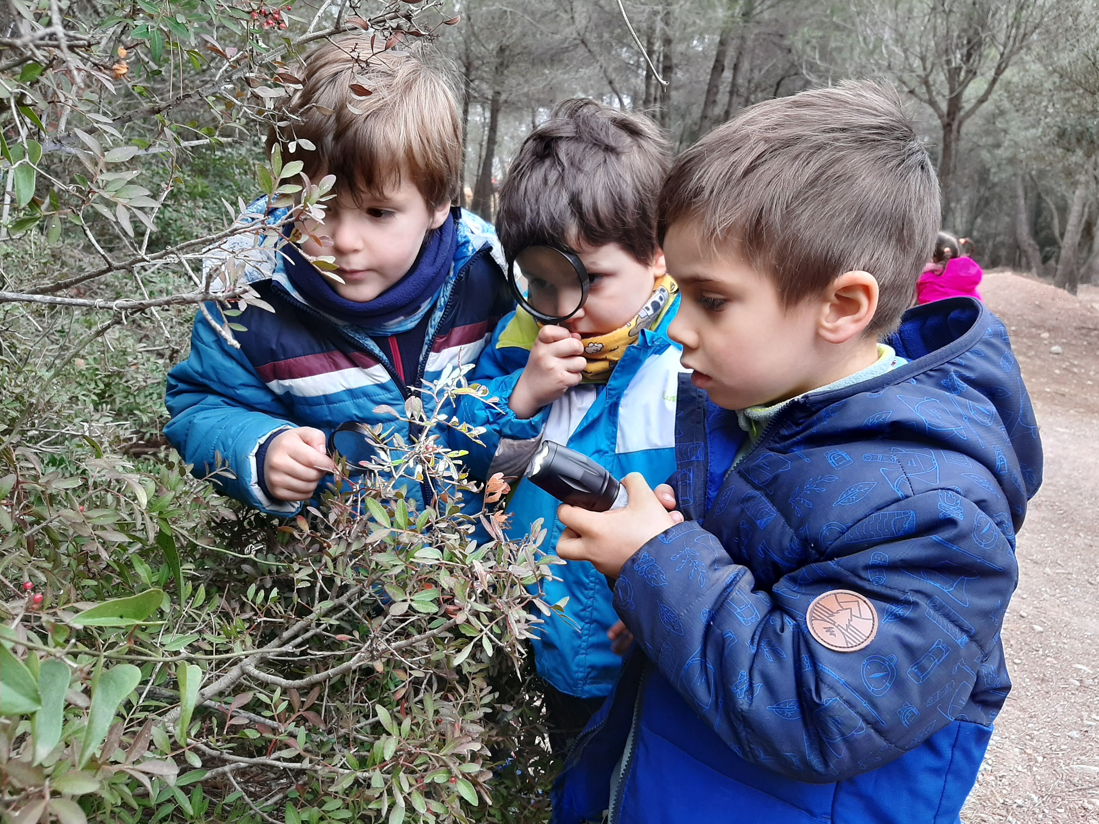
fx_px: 857
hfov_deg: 65.3
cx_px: 550
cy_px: 412
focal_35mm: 27
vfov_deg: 51.4
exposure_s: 1/100
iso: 50
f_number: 1.7
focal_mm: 3.93
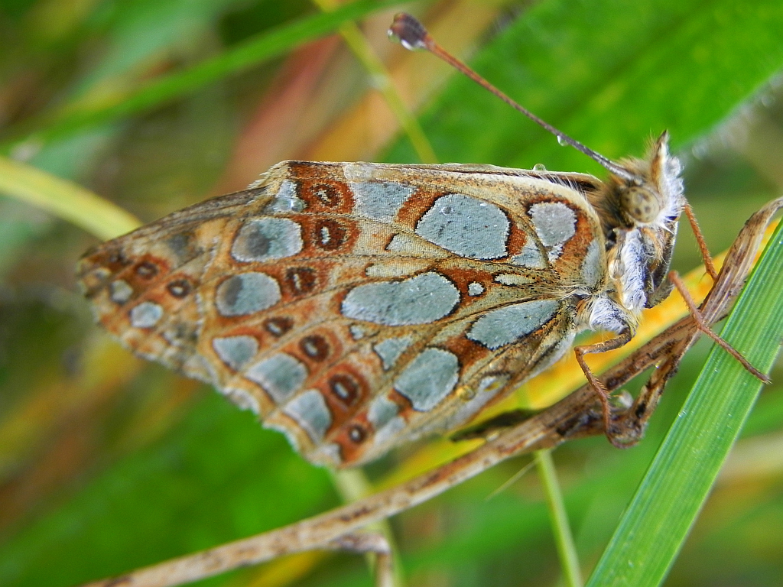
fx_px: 2375
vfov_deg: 14.1
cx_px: 392
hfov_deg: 18.7
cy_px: 294
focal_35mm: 105
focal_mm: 18.8
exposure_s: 1/92
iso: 160
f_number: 4
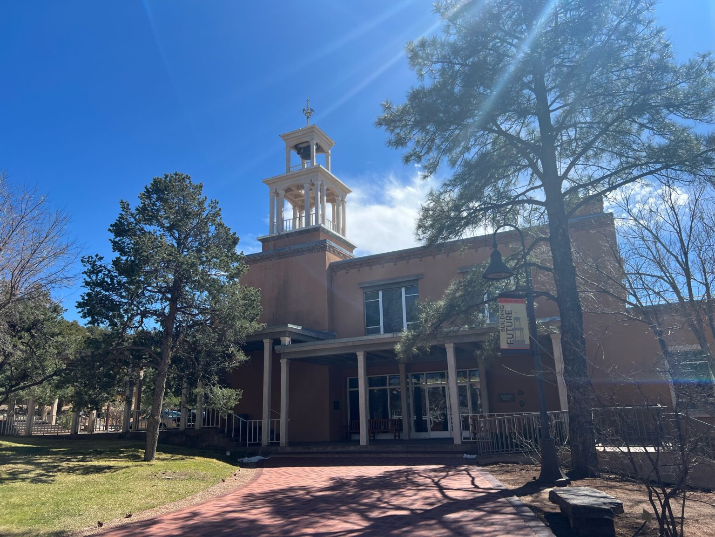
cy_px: 268
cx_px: 358
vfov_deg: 53.1
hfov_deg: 67.3
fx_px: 537
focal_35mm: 26
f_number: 1.5
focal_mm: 5.7
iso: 50
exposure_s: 1/3571
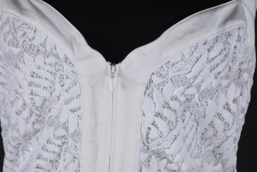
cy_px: 86
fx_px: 1500
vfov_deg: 6.6
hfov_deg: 9.8
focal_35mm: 210
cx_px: 128
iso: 200
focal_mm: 140
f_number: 20
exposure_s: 1/125
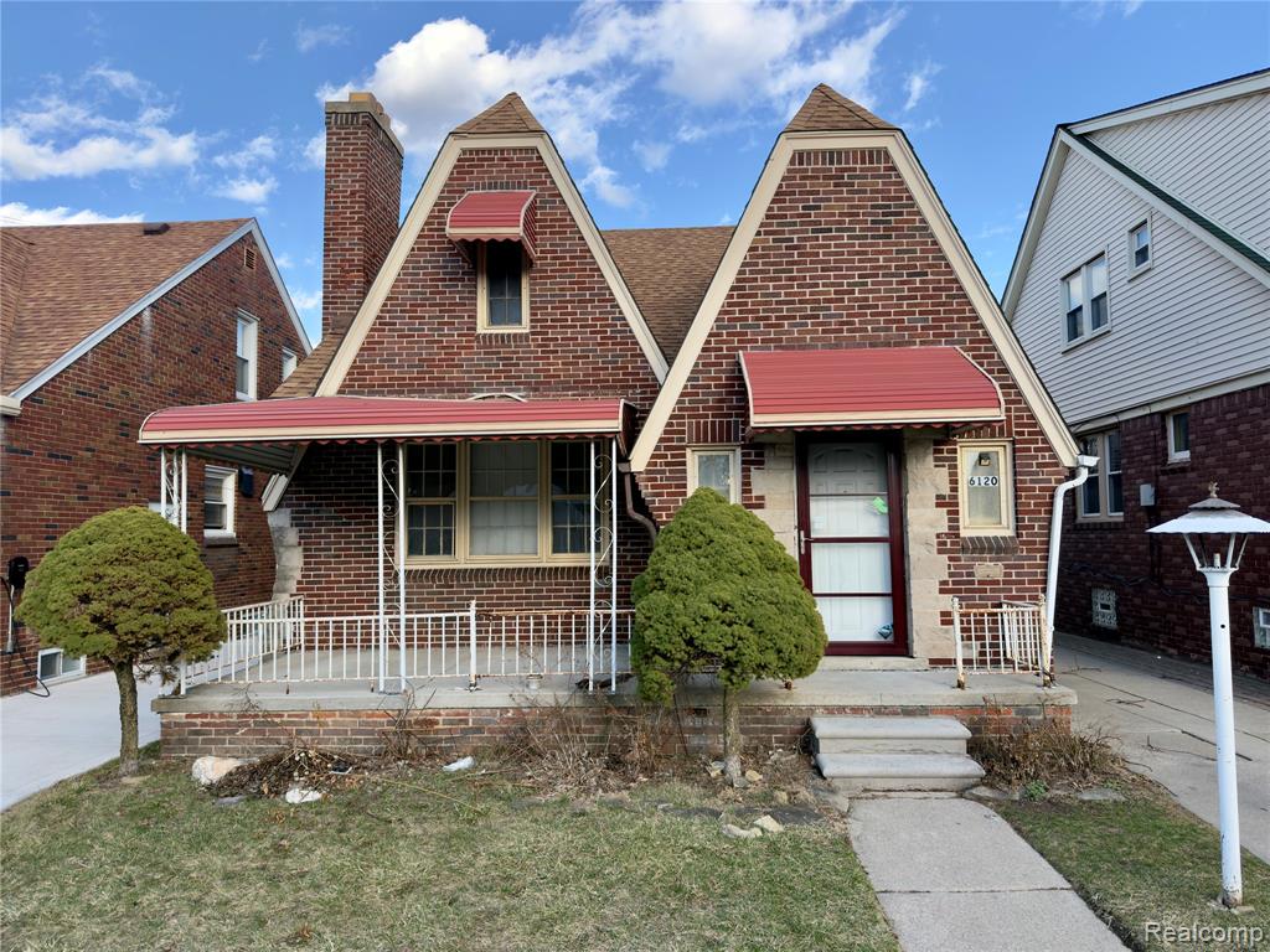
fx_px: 881
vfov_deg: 56.8
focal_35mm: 24
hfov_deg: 71.6
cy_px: 476
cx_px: 635
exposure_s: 1/1295
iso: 100
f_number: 1.78
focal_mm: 6.76
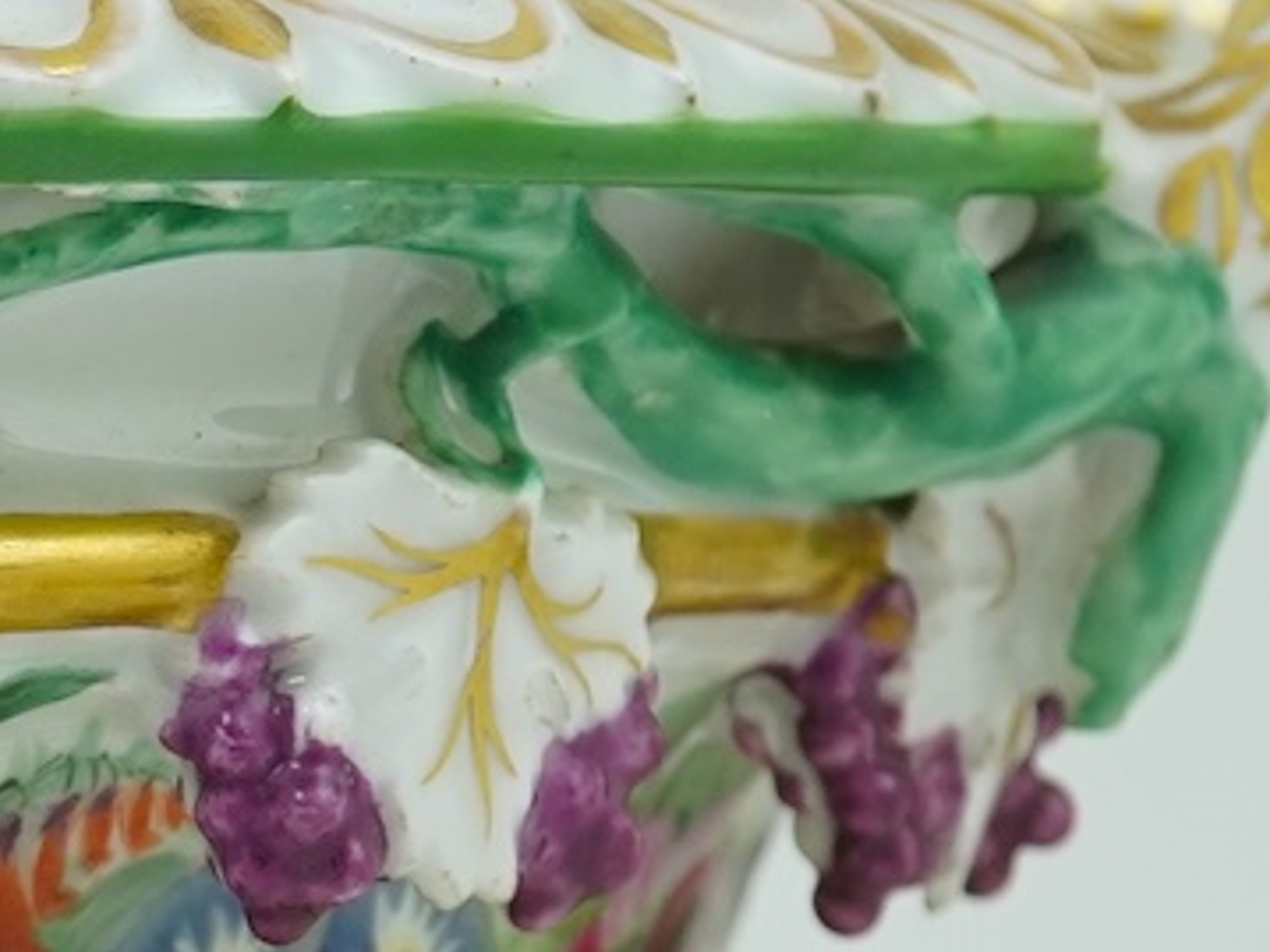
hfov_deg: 8.1
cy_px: 729
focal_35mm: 237
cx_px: -948
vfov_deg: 6.3
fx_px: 8692
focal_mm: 30
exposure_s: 1/50
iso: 500
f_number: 10
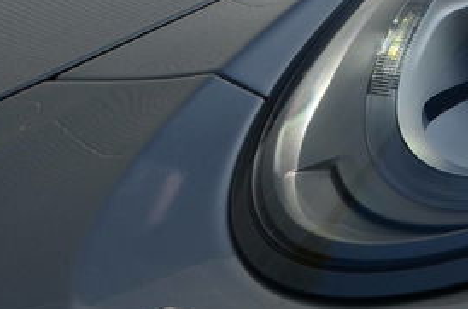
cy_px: 29
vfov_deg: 13.3
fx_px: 1309
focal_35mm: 101
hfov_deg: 19.0
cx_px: 577
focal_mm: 24
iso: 110
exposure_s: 1/125
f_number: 11
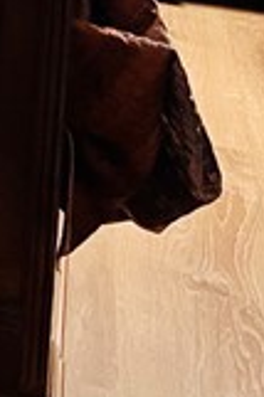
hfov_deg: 6.2
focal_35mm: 172
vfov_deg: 10.8
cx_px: -871
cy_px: -419
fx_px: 1896
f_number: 1.5
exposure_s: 1/60
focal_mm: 5.7
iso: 160
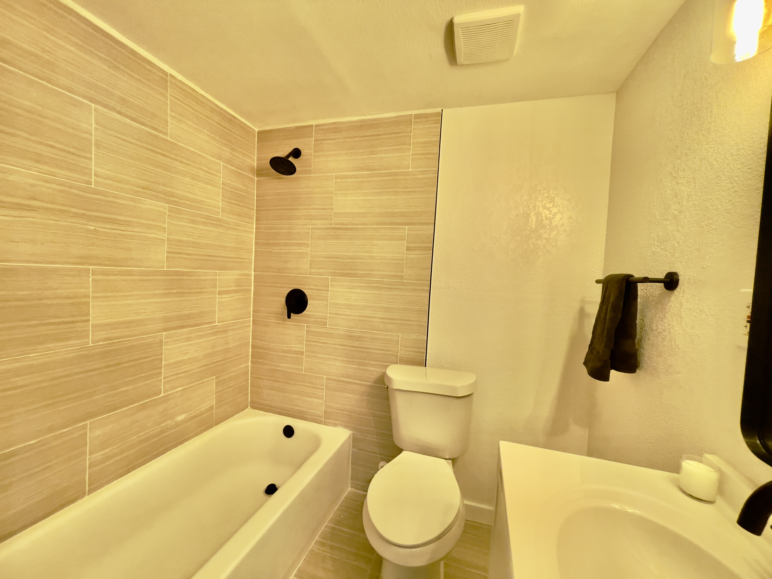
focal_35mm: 13
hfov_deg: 106.2
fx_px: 290
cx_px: 386
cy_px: 290
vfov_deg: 89.9
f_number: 2.4
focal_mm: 1.54
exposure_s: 1/120
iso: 200
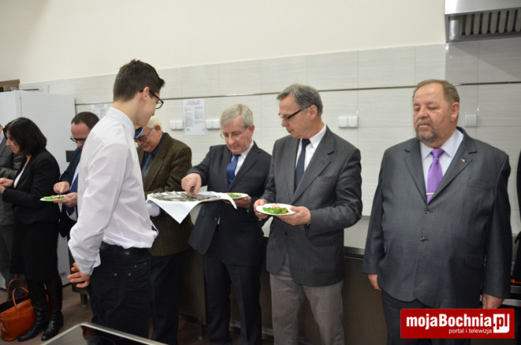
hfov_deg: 67.5
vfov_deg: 47.7
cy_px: 172
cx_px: 260
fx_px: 390
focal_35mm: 27
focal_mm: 18
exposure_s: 1/60
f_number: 3.5
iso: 800
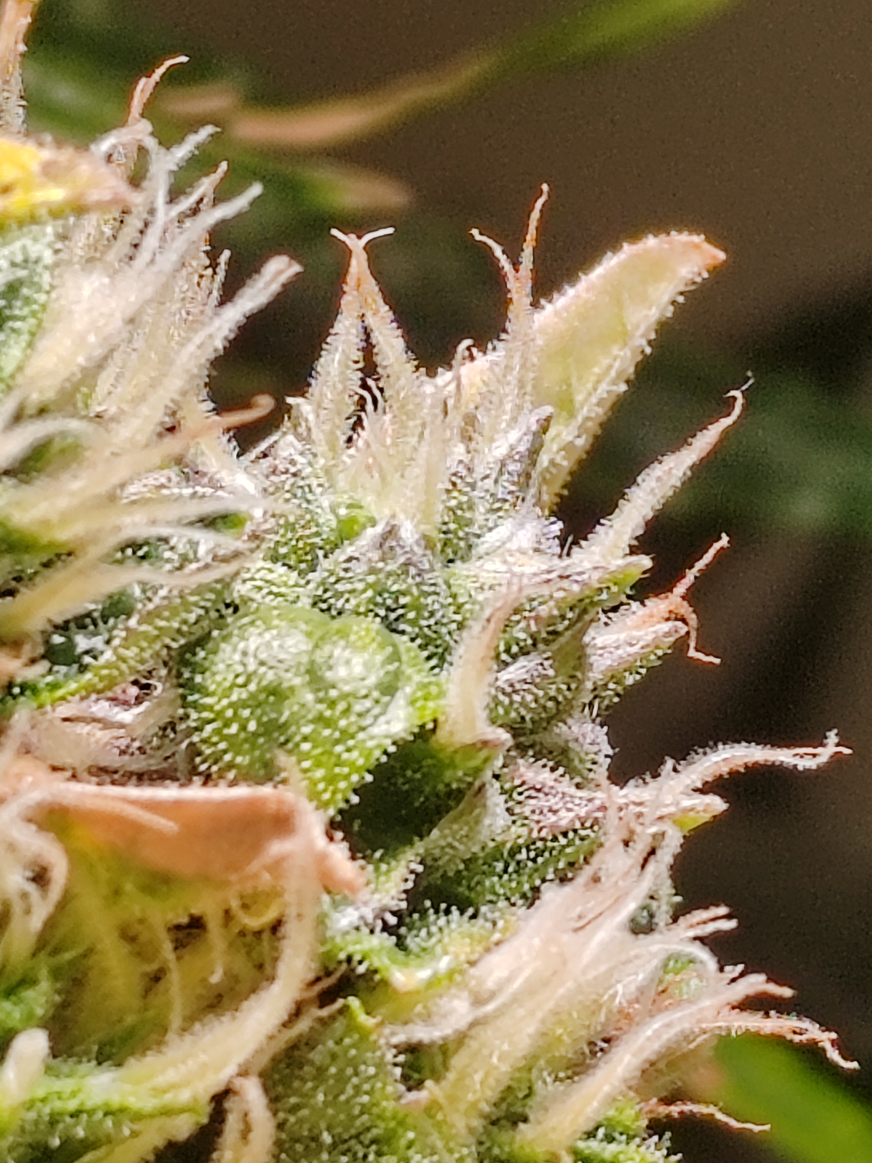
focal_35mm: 270
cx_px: 436
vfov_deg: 7.3
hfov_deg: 5.5
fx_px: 9069
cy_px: 582
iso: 50
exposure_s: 1/520
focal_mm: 6.12
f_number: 1.9
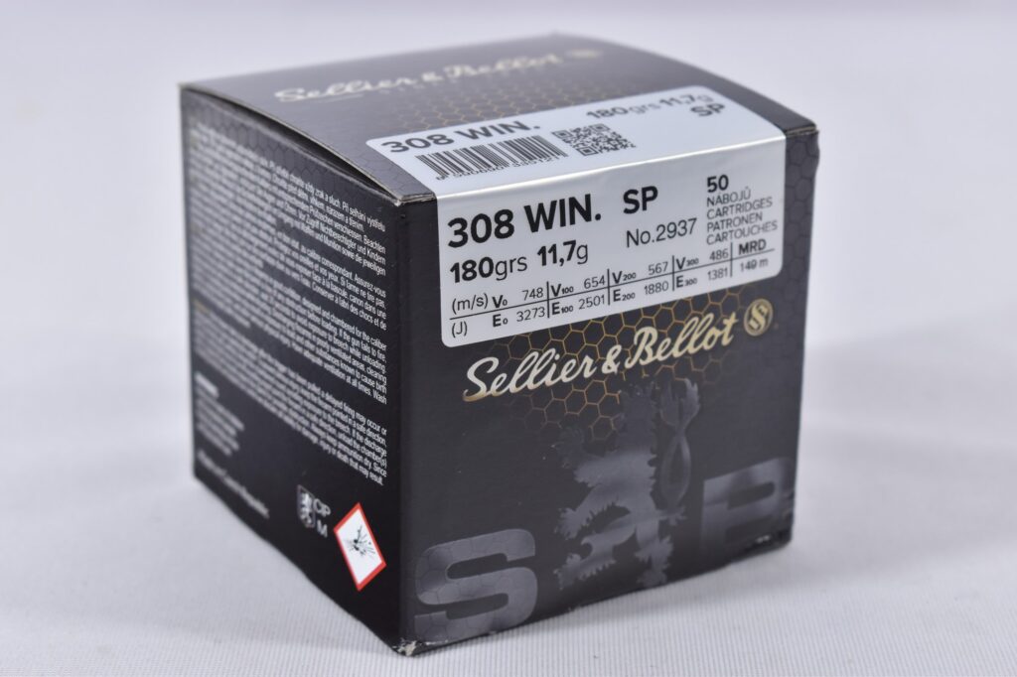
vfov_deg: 16.5
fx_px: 2330
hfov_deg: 24.6
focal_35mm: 82
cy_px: 338
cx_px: 508
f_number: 5.6
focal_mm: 55
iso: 640
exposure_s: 1/50
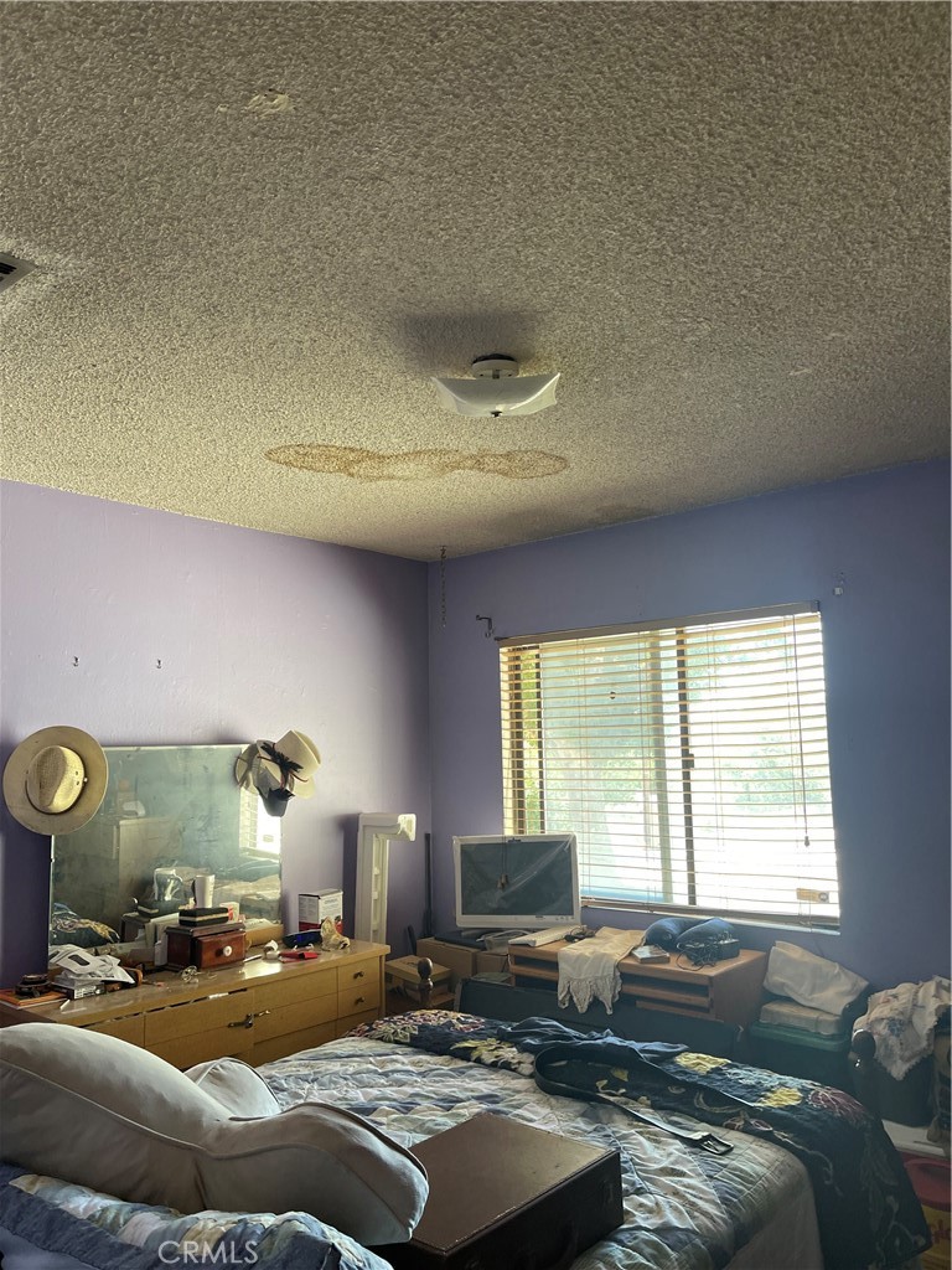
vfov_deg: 67.3
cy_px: 635
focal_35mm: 26
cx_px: 476
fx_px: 953
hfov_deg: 53.1
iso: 125
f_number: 1.6
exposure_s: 1/121
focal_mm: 5.1
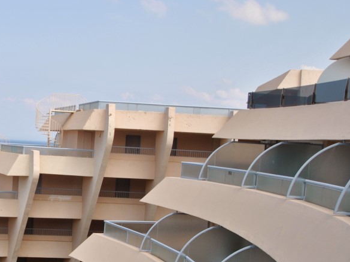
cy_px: 205
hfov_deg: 27.1
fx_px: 687
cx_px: 9
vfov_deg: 21.4
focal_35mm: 68
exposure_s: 1/200
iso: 100
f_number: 7.1
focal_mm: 24
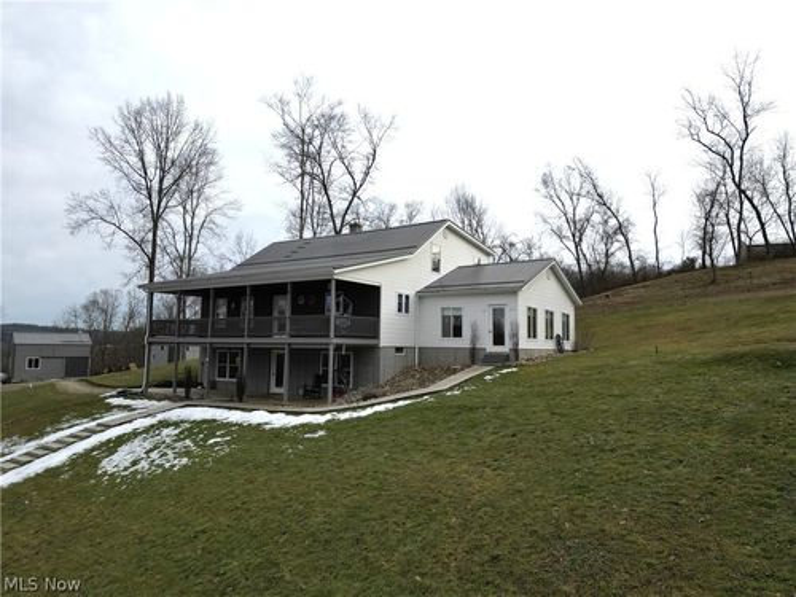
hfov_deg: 71.6
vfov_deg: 56.8
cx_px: 398
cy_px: 298
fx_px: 552
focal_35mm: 24
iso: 100
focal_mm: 6.72
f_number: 1.7
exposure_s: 1/1600
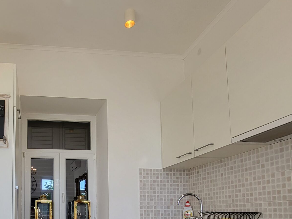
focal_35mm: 28
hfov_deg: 58.9
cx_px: 62
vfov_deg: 45.8
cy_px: 190
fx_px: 236
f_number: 2.2
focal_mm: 1.74
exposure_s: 1/100
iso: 50
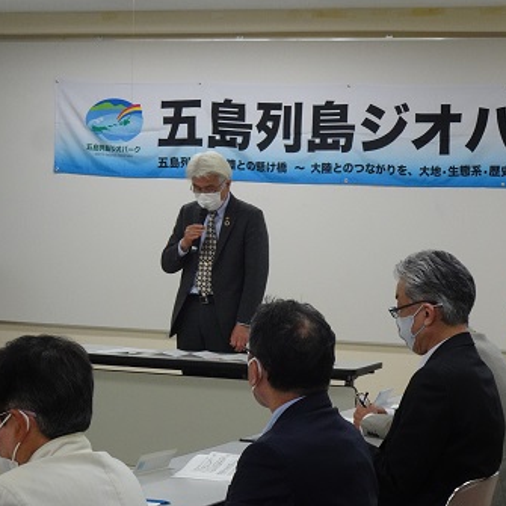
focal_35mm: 108
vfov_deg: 16.1
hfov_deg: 16.1
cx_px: 285
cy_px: 253
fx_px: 1786
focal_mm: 14.29
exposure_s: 1/100
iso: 640
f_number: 5
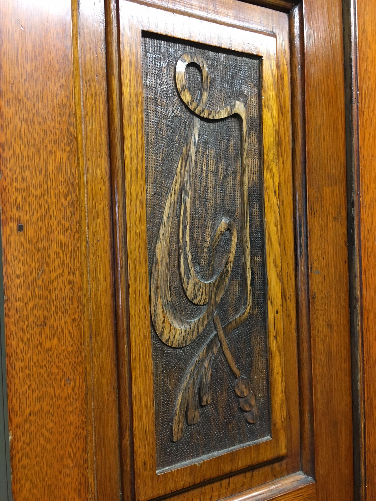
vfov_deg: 61.7
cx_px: 188
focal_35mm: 29
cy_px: 250
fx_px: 420
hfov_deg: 48.2
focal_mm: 4.15
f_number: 2.2
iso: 125
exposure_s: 1/33
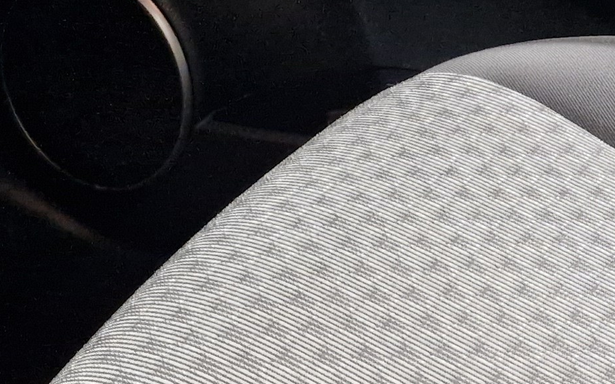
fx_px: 1759
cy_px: 152
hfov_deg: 19.3
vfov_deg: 12.4
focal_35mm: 105
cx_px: 7
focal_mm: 5.4
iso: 640
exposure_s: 1/100
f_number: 1.8
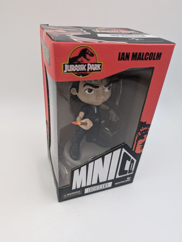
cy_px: 121
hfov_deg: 56.9
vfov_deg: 71.5
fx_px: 168
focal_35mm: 24
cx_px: 91
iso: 114
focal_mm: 6.9
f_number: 1.68
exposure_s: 1/90.9
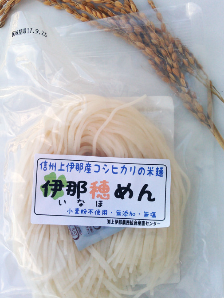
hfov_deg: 37.7
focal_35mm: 38
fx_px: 328
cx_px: 100
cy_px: 148
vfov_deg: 49.0
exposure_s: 1/292
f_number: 2.4
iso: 100
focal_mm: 4
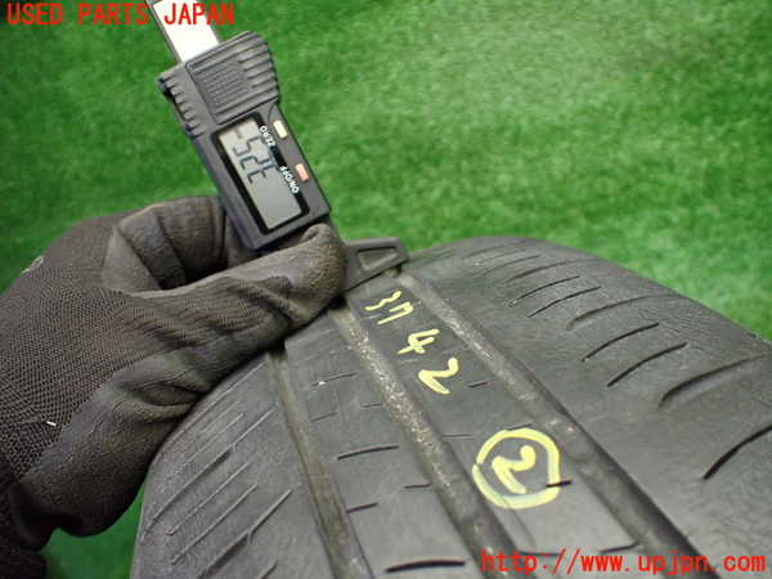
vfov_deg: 46.8
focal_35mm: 30
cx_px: 386
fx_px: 669
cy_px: 290
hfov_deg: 60.0
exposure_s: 1/125
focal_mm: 5.4
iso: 640
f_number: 2.3
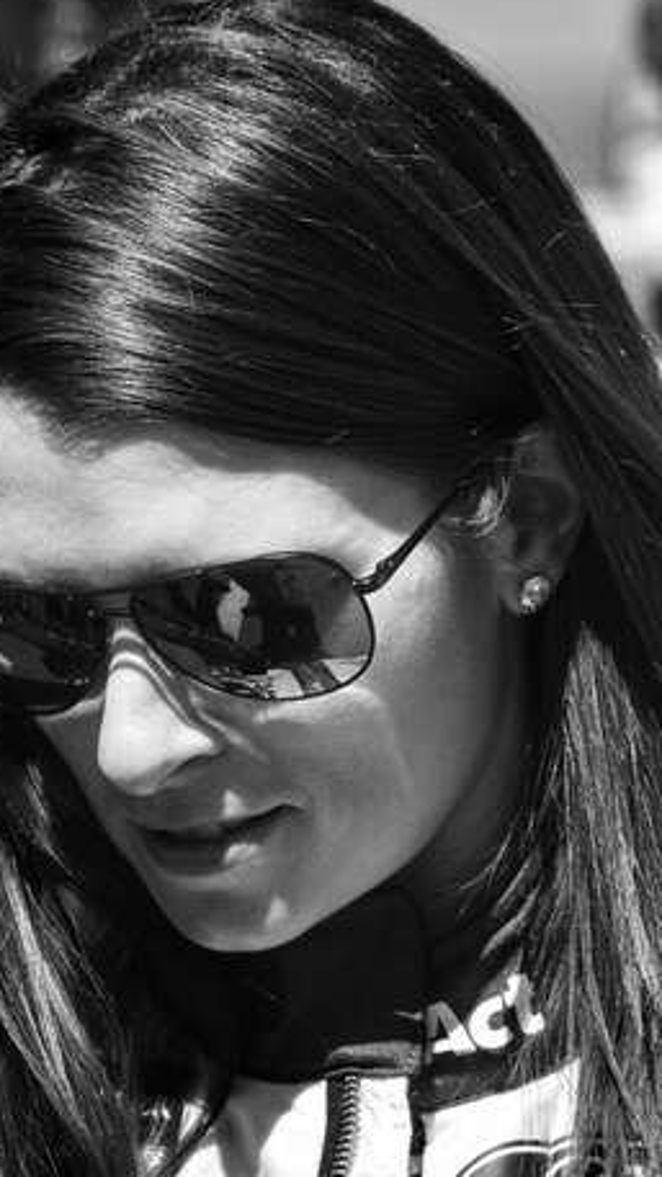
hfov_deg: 4.0
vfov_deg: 7.0
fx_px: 9551
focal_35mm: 306
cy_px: 786
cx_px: 270
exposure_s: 1/1600
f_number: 7.1
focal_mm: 116
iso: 400
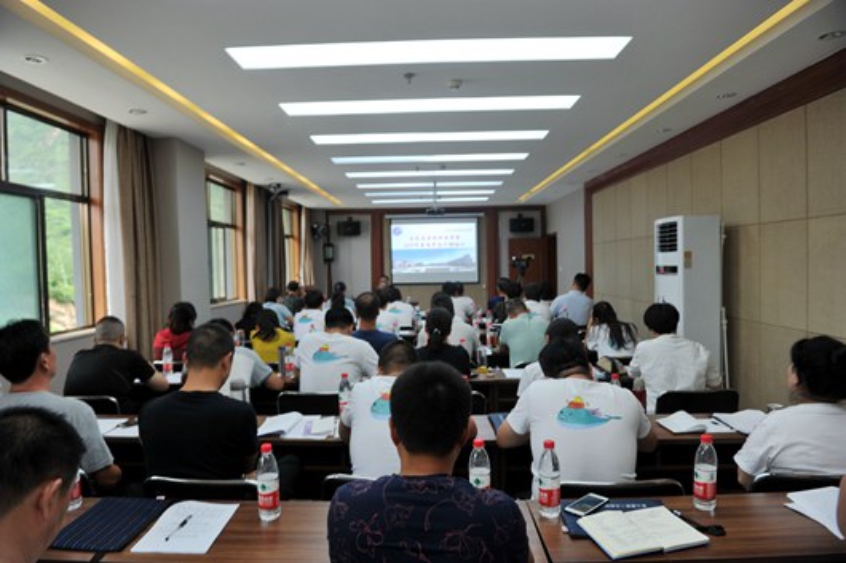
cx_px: 423
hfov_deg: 73.8
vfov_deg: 53.1
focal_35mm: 24
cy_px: 282
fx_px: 564
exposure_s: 1/25
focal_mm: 24
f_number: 4
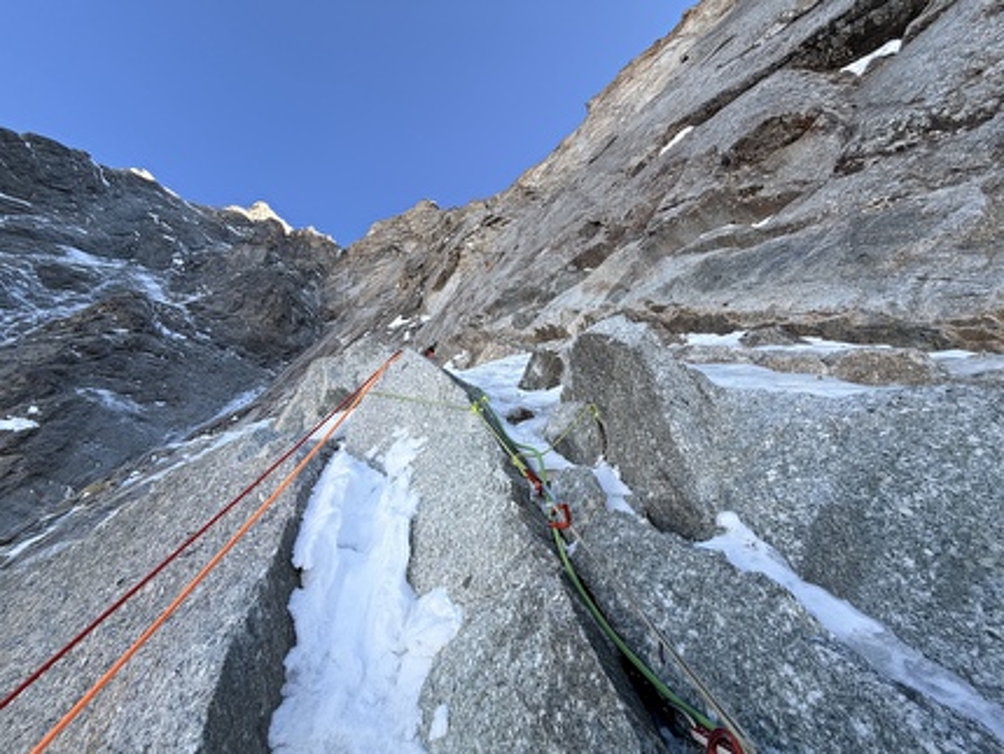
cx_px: 502
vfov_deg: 85.7
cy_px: 377
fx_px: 406
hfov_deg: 102.0
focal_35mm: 14
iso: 40
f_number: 2.2
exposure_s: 1/596
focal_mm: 2.22
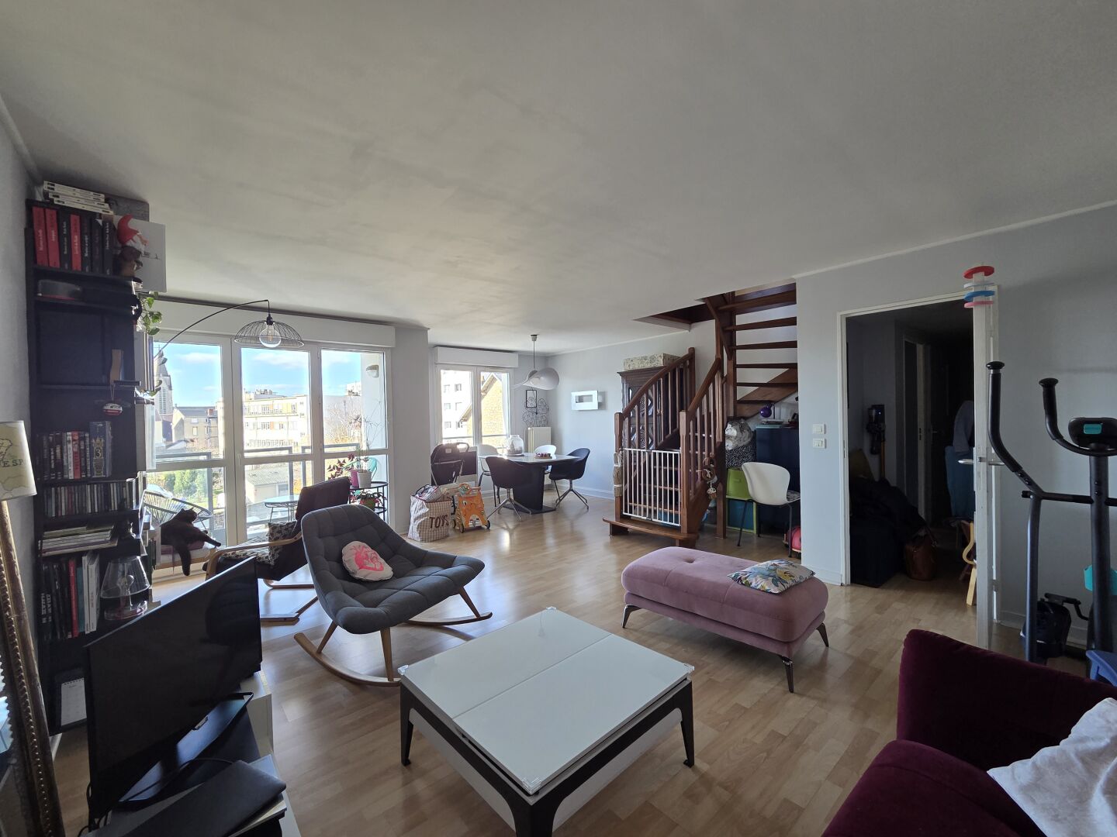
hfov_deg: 106.2
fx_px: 419
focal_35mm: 13
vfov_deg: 89.9
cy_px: 418
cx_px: 558
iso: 160
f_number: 2.2
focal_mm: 2.2
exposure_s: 1/100
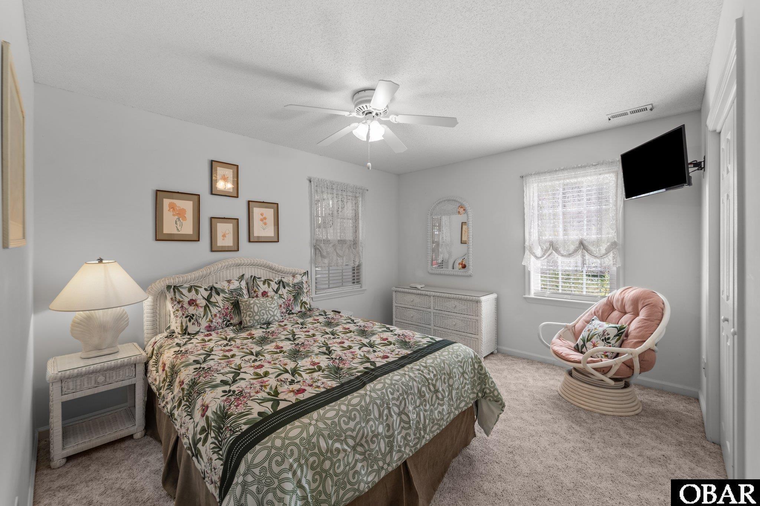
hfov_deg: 104.3
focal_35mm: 14
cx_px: 380
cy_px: 253
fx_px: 296
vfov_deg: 81.2
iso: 100
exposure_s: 1/3
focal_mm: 14
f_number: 8
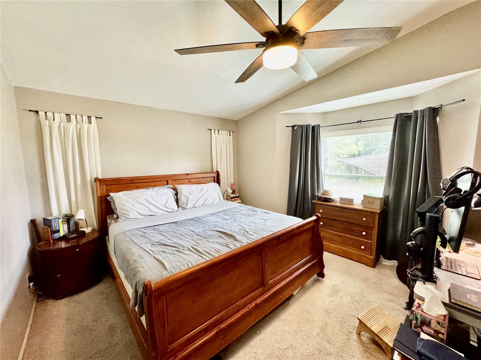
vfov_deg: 85.7
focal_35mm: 14
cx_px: 240
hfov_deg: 102.1
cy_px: 180
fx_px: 195
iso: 640
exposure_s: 1/60
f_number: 2.2
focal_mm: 2.22
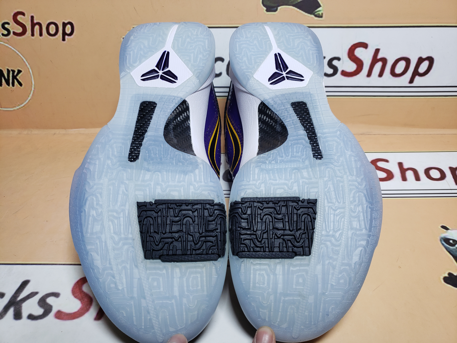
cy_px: 172
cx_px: 228
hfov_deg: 67.3
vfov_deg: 53.1
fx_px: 343
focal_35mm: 26
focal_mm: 4.3
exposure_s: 1/525
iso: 50
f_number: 1.5
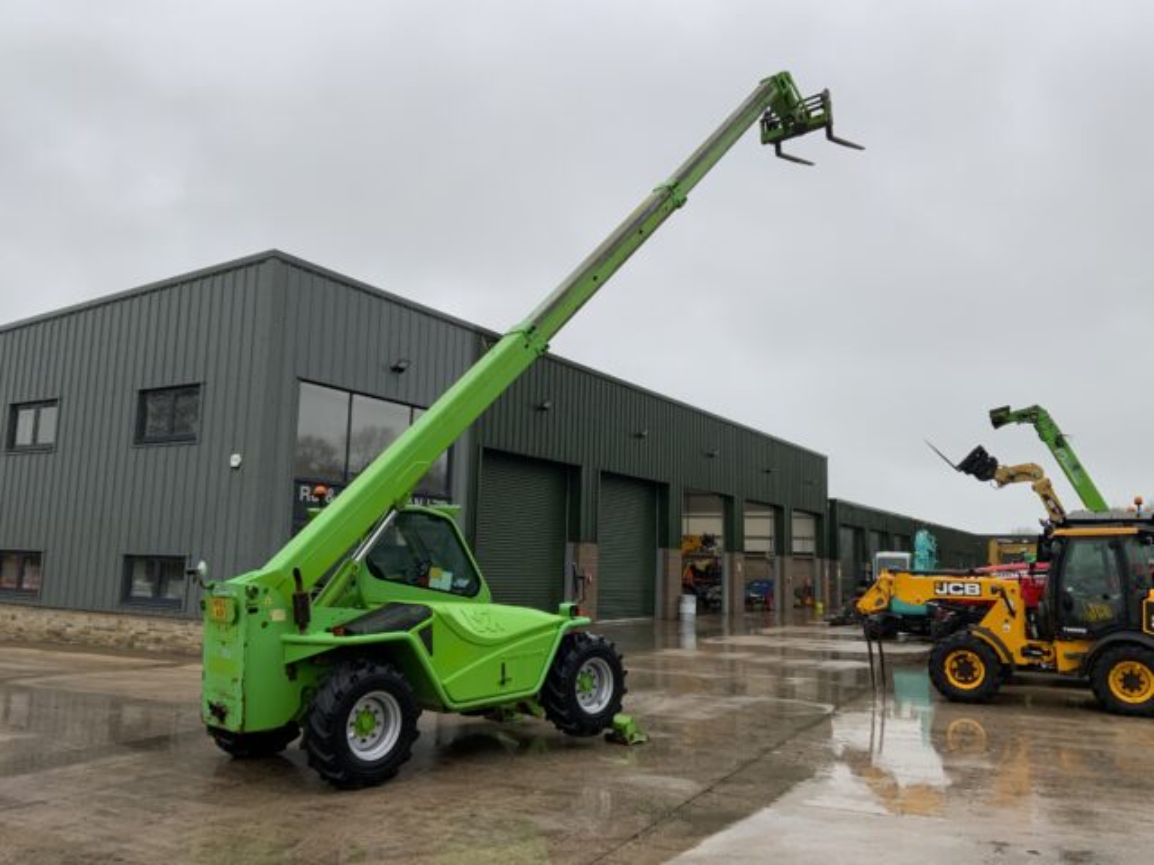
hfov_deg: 61.7
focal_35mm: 29
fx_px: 967
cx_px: 577
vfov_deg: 48.2
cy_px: 432
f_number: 1.8
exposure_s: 1/122
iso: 25
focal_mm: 3
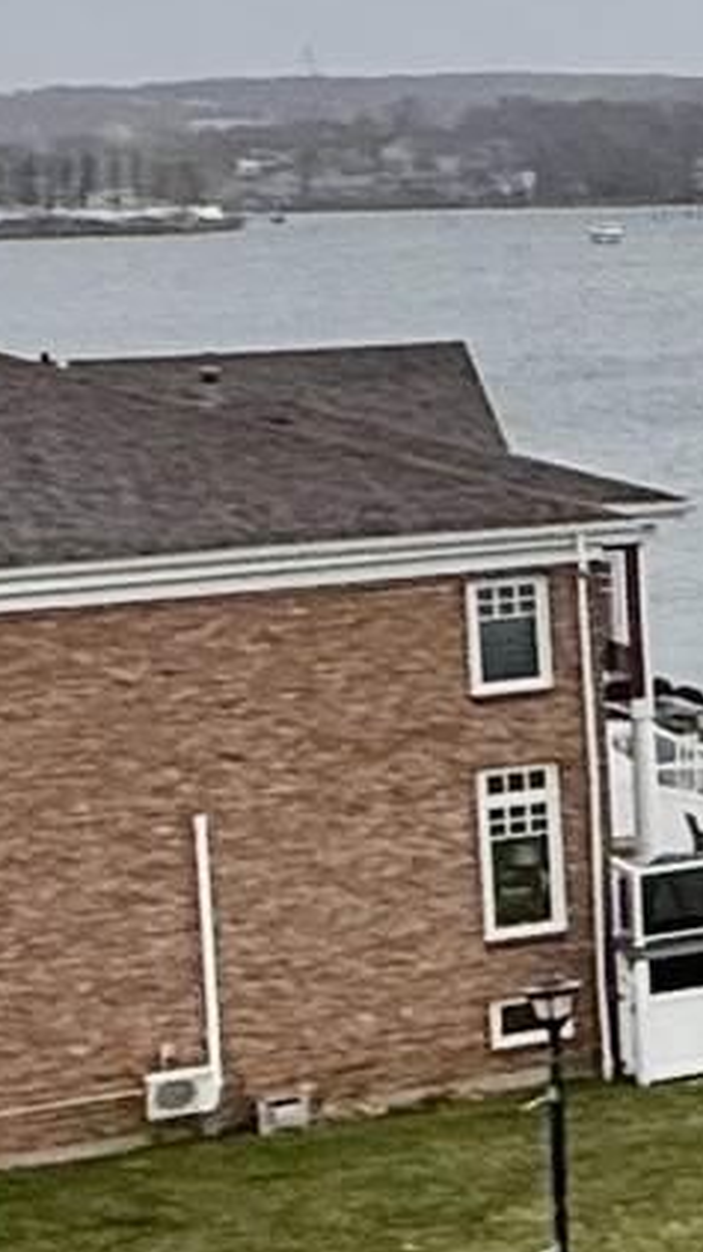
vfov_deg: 19.1
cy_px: 291
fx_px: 3683
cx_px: 3236
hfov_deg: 6.8
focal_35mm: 111
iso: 50
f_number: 2.2
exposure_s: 1/853
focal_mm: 2.22
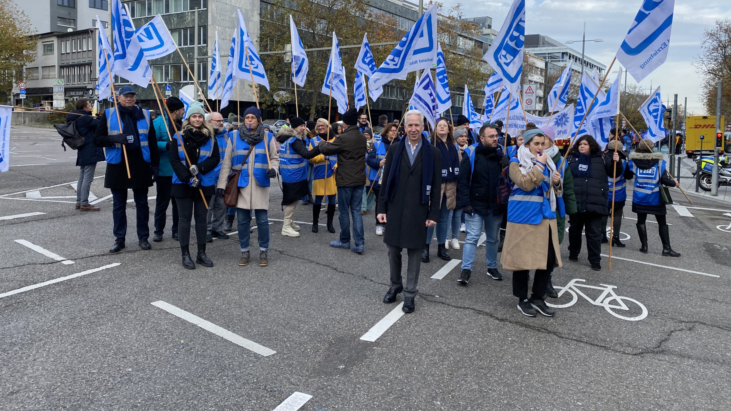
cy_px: 158
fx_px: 562
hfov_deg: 66.1
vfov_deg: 39.9
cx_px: 359
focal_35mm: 29
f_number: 1.8
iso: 32
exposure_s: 1/788
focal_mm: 4.25
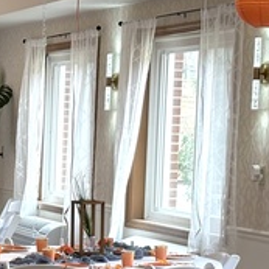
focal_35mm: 159
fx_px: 1398
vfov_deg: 10.9
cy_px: 255
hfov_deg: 10.6
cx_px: -148
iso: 50
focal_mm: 5.96
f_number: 1.6
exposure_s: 1/120
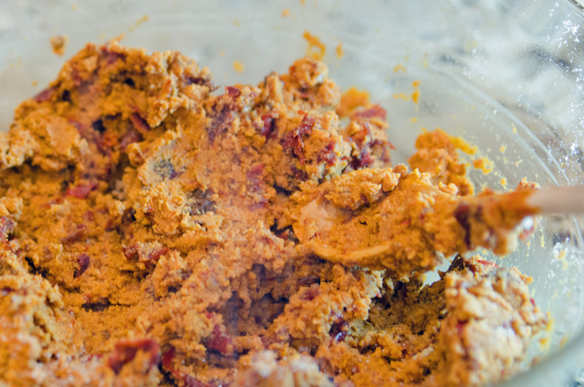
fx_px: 1335
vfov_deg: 16.5
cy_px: 194
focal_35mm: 82
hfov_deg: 24.7
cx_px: 292
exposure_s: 1/50
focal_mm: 55
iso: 800
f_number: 3.5
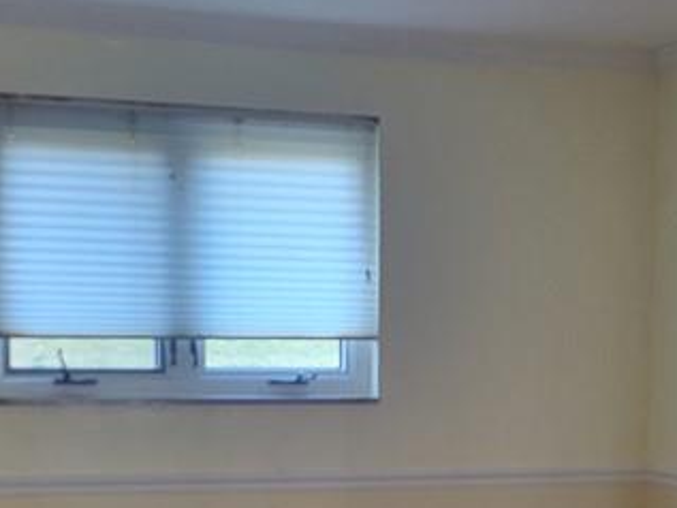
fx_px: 1643
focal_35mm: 84
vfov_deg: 16.8
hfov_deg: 23.2
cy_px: 604
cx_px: 442
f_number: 1.8
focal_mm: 5.4
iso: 250
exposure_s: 1/40
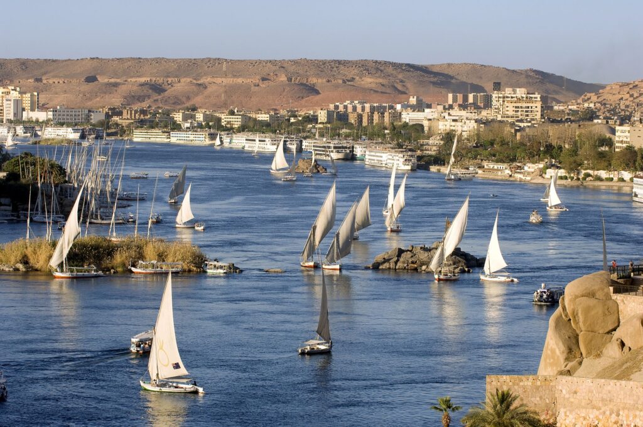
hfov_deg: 13.1
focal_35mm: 158
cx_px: 322
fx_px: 2810
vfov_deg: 8.7
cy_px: 214
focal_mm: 105
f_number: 13
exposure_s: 1/60
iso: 100
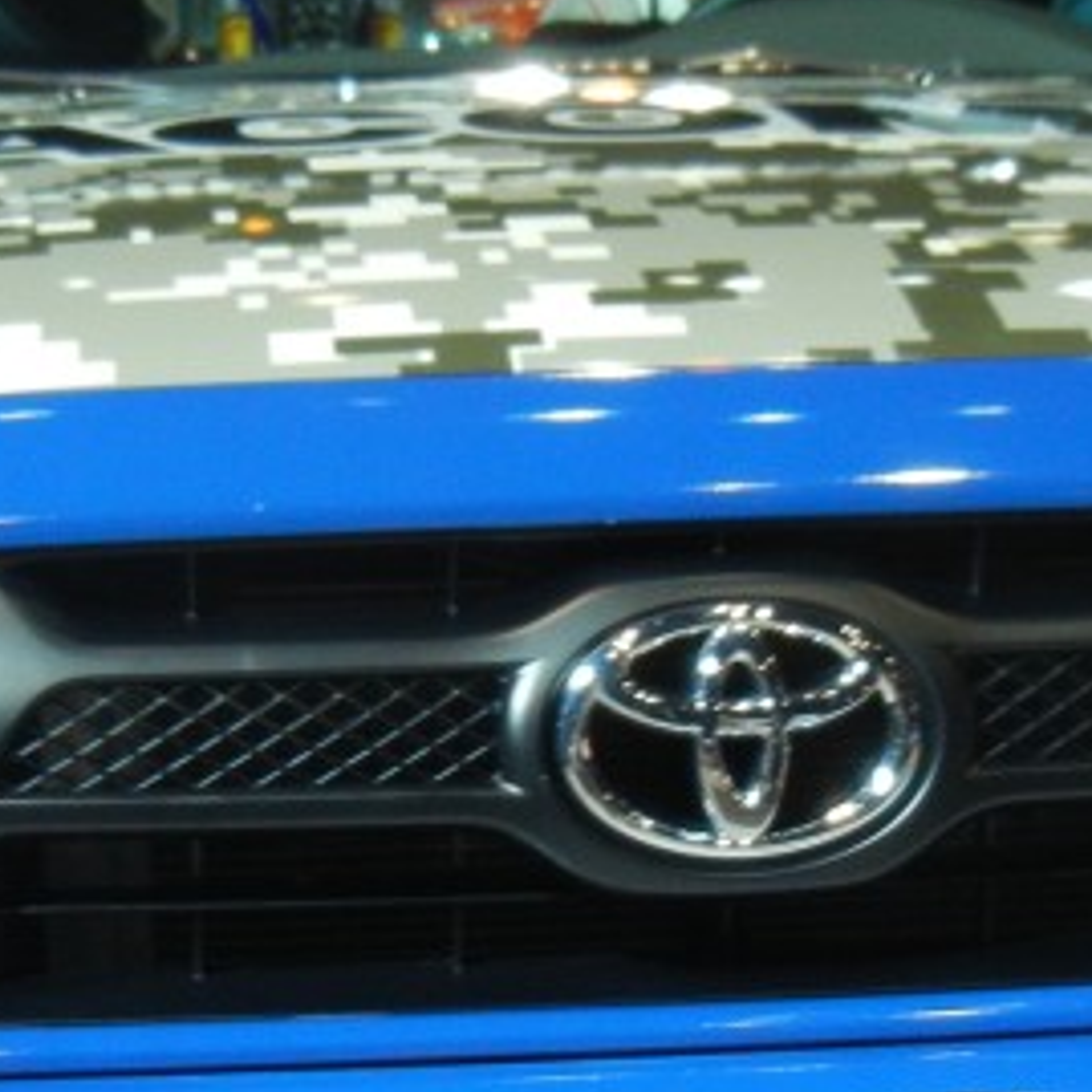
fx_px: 3605
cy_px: 585
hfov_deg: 17.2
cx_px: 491
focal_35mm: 101
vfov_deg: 17.2
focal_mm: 5.4
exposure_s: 1/71.6
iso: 293
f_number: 3.5
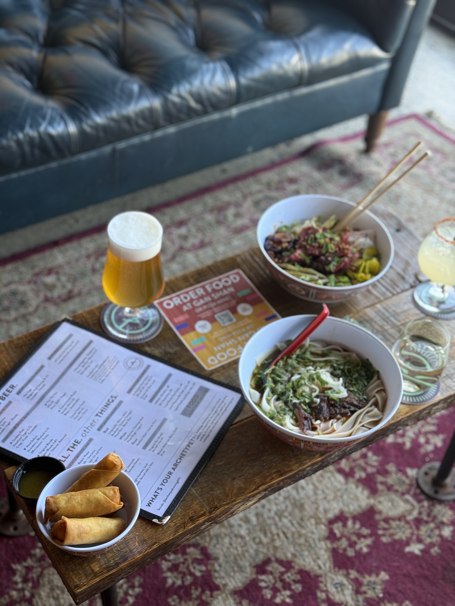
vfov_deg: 39.7
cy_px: 303
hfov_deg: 30.3
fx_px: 841
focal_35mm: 48
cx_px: 228
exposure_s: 1/60
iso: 64
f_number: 1.78
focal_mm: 6.76
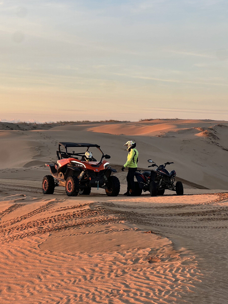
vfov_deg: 24.4
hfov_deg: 18.4
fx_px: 703
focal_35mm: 80
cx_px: 112
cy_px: 148
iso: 32
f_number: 2.8
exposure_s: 1/107
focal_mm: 9
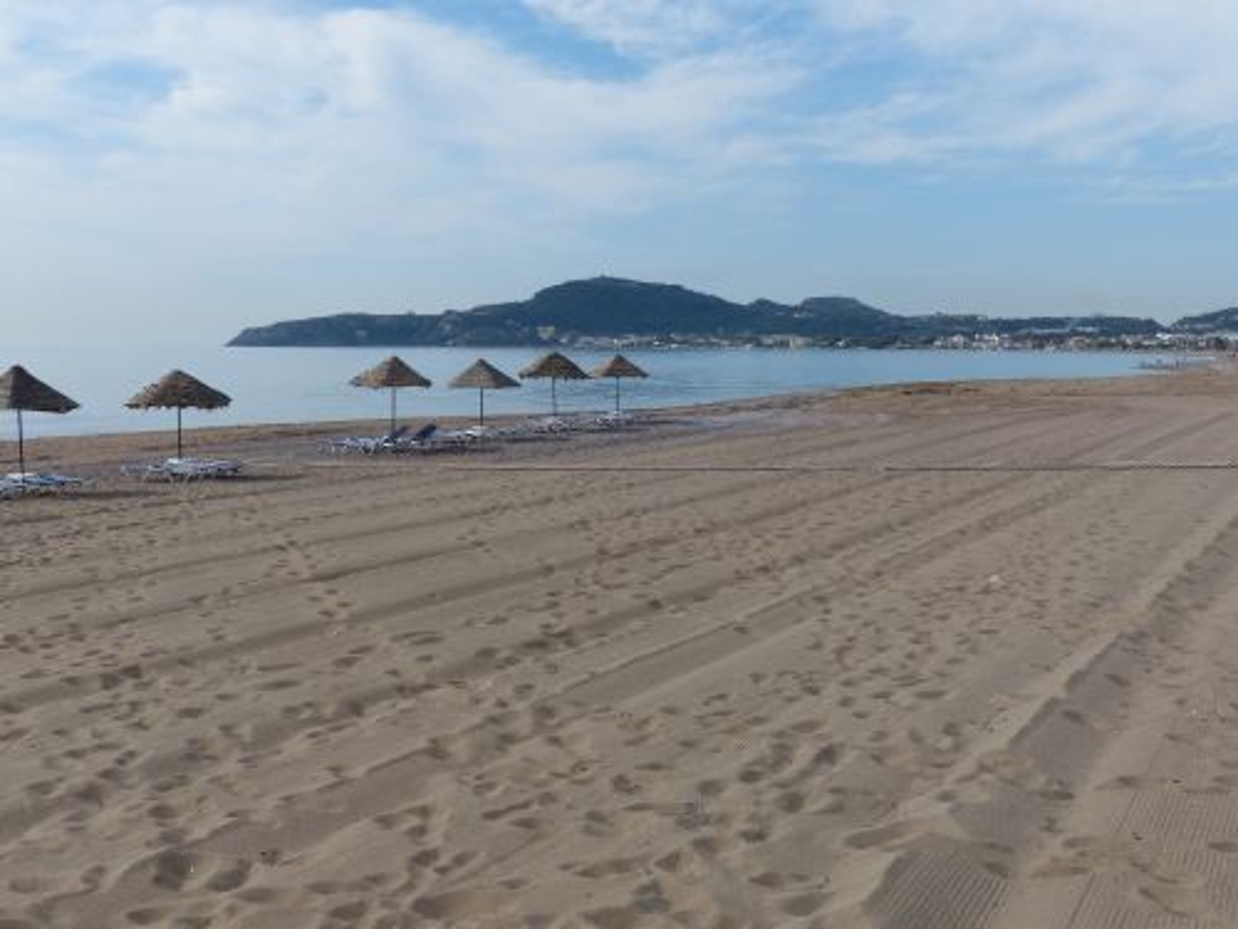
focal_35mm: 44
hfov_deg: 42.9
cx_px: 619
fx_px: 1574
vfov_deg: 32.9
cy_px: 464
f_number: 4
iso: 100
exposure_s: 1/1300
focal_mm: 7.8
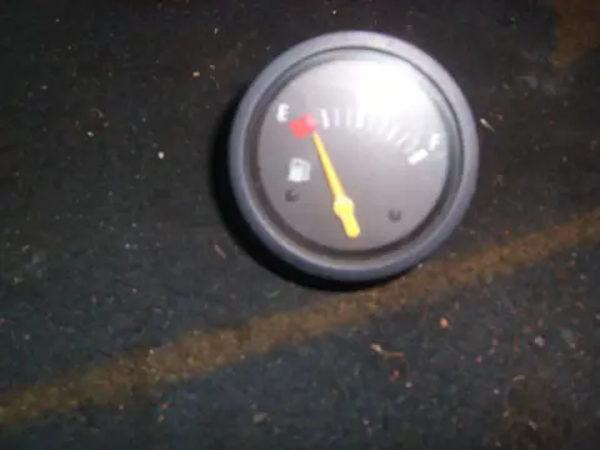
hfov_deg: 52.6
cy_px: 225
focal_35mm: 35
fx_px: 607
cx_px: 300
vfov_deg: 40.7
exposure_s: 1/30
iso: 50
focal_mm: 5.8
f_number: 2.8
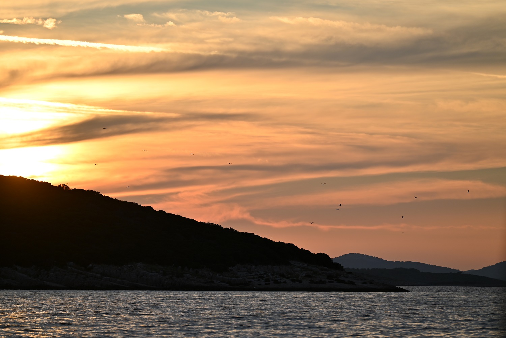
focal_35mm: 210
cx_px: 253
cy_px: 169
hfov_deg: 9.8
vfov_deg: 6.5
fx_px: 2952
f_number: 5.6
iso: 140
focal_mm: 210
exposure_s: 1/1000
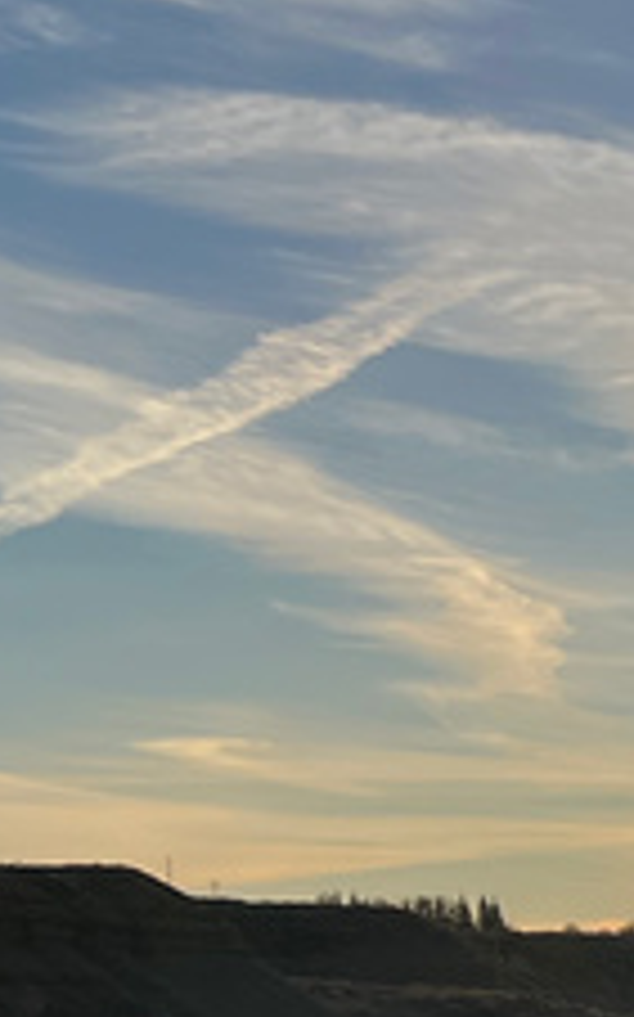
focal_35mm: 125
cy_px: 1400
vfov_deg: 15.7
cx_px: 1754
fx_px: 3460
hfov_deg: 8.9
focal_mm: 5.7
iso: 50
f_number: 1.5
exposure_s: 1/10309
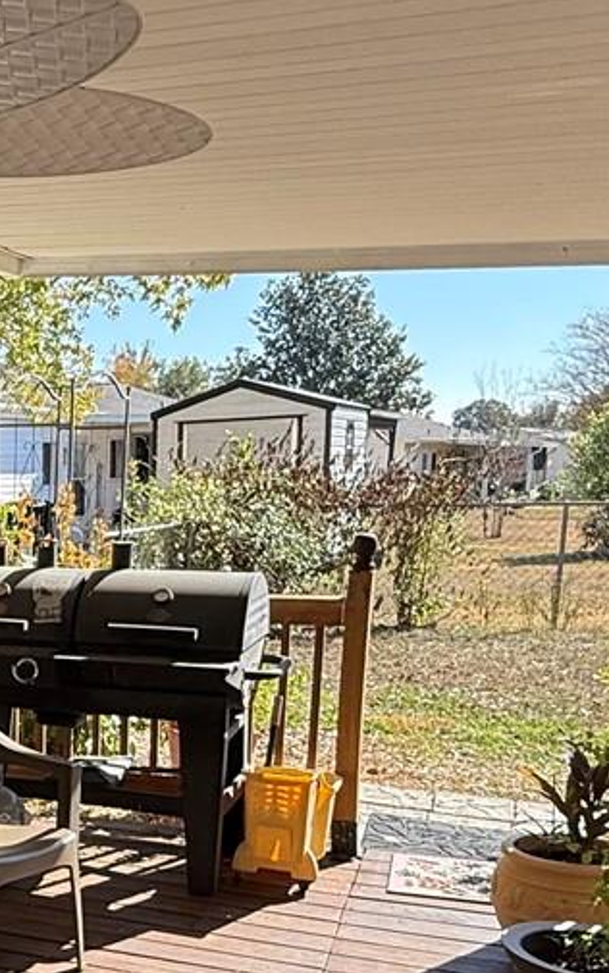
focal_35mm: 47
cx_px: -193
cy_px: 723
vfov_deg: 41.5
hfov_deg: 24.0
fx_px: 1247
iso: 64
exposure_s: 1/574
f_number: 2.2
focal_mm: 2.22
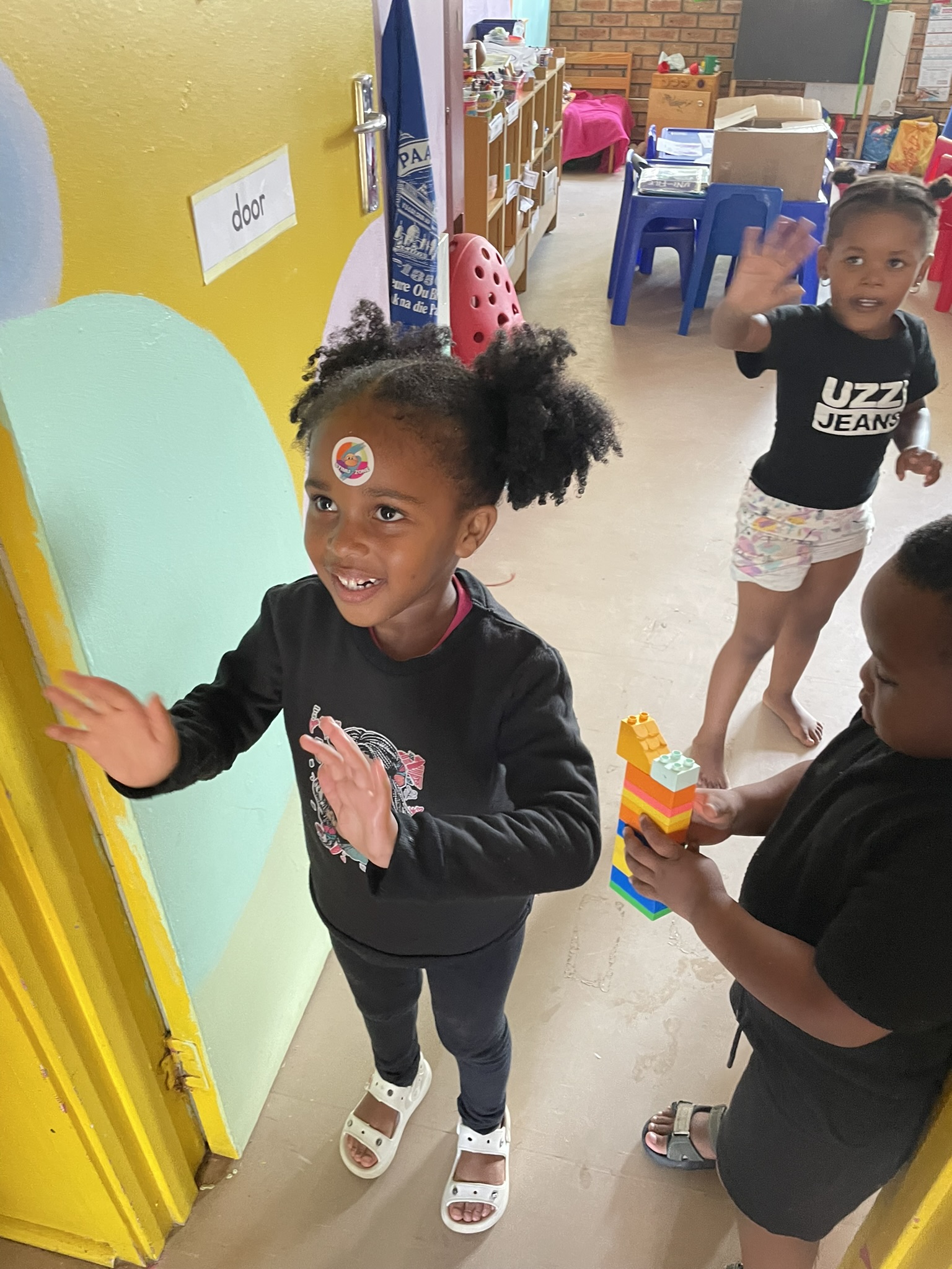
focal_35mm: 26
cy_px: 634
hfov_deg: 53.1
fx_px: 953
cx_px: 476
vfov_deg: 67.3
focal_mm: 4.2
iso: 400
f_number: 1.6
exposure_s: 1/60
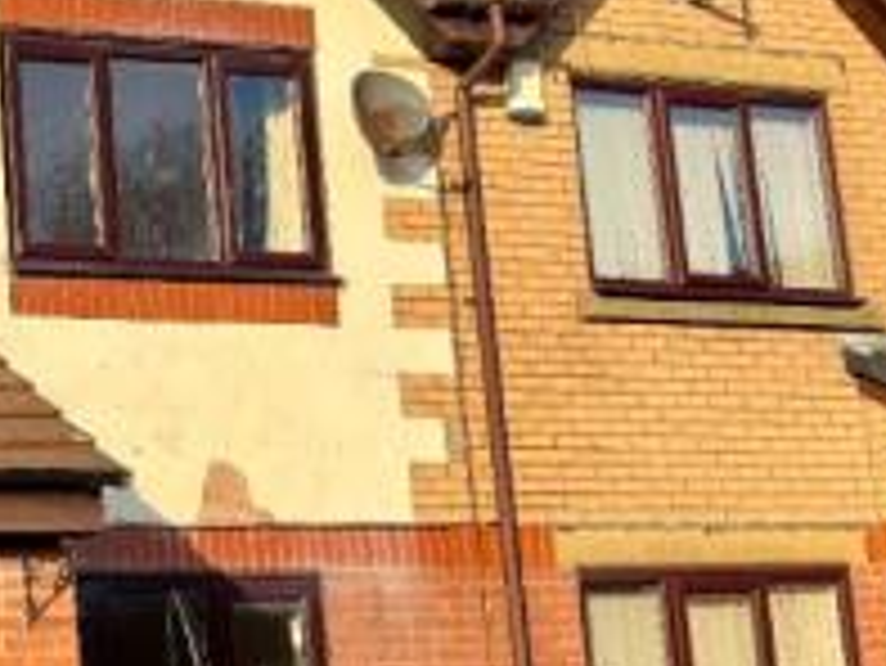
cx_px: -254
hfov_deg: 24.1
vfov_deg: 20.7
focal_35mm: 71
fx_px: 1818
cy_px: 452
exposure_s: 1/2710
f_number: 1.78
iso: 80
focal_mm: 6.76
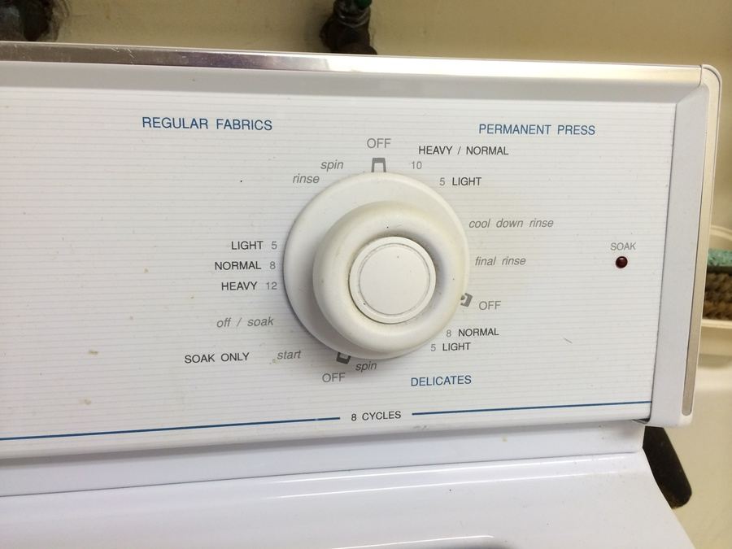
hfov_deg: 60.0
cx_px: 366
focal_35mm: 30
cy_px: 274
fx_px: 634
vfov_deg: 46.8
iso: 40
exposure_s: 1/30
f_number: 2.2
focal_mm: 4.12
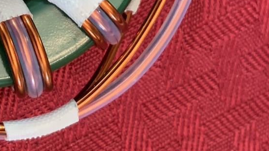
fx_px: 749
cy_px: -154
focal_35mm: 105
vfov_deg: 10.6
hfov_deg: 19.9
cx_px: 18
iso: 250
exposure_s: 1/40
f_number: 1.8
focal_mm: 4.25
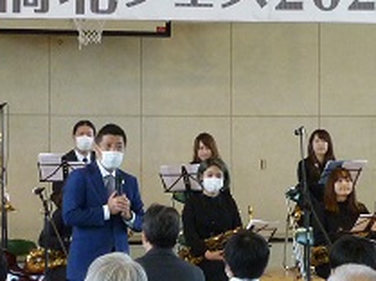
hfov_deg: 9.9
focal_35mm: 199
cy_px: 172
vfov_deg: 7.4
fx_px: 2158
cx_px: 103
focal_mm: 10.6
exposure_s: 1/50
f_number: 3.8
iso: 400
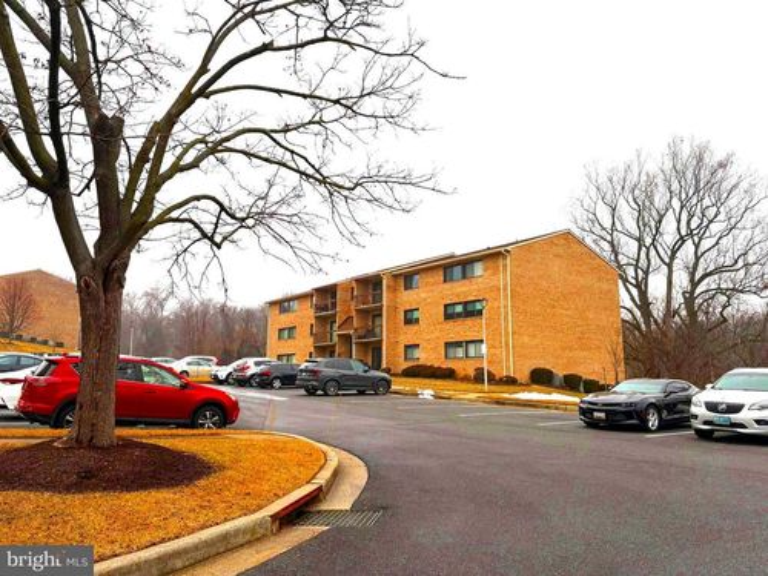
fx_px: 577
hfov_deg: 67.3
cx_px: 384
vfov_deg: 53.1
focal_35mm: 26
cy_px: 288
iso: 50
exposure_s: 1/535
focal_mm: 5.96
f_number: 1.6
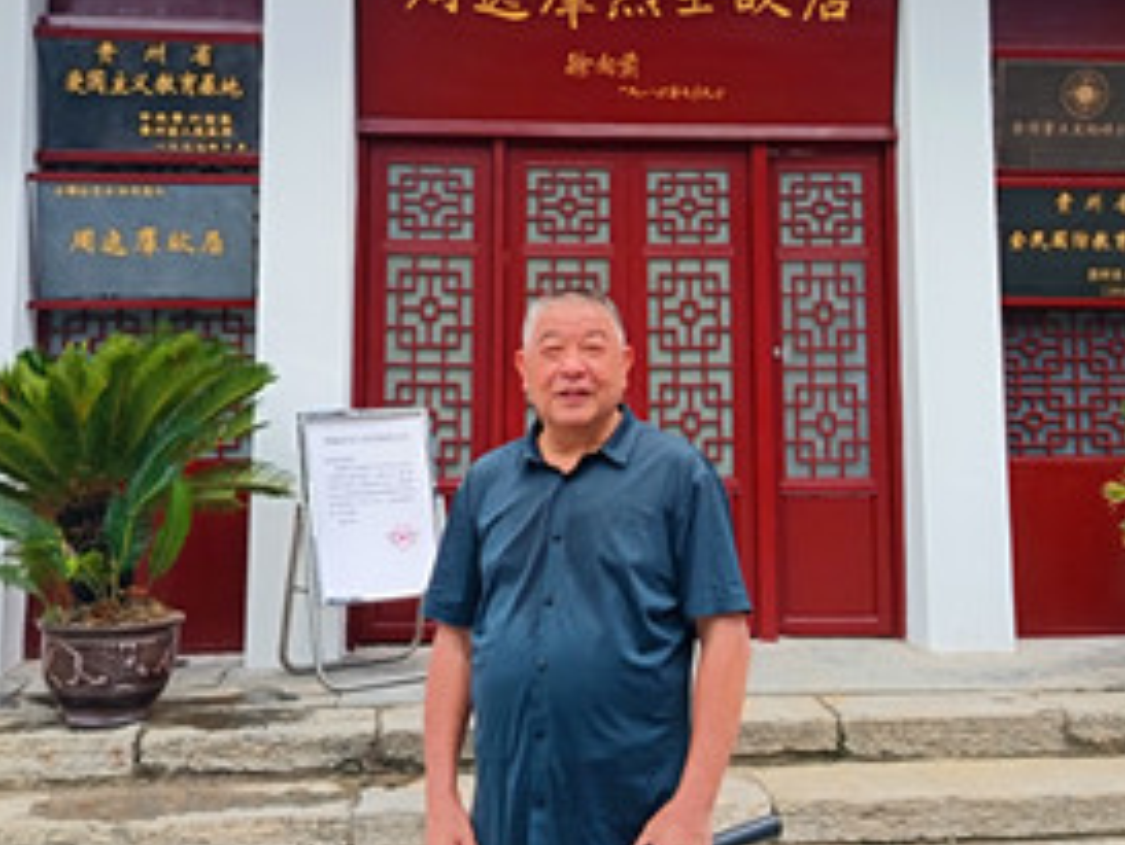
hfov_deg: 42.9
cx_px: 589
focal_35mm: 44
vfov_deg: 32.3
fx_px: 1431
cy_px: 221
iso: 100
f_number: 1.75
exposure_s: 1/227
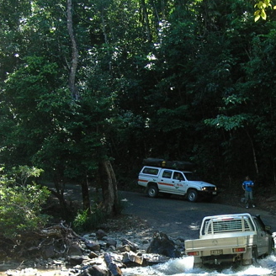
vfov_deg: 27.7
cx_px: 131
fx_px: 559
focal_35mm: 62
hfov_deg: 27.7
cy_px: 167
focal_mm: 6
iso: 50
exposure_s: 1/91
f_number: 2.7
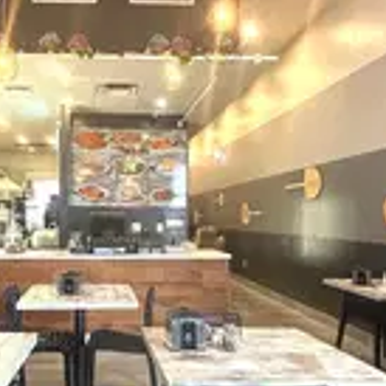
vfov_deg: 46.0
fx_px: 454
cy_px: 194
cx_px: 113
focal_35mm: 36
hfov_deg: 45.0
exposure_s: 1/60
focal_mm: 2.22
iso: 320
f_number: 2.2
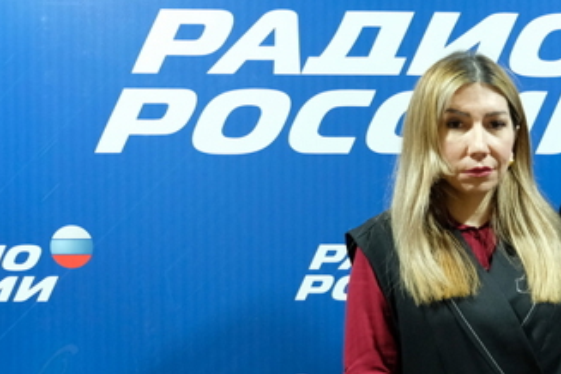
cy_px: 257
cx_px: 470
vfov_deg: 21.8
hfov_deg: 31.3
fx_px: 966
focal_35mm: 62
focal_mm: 18
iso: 2000
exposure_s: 1/28
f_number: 2.8
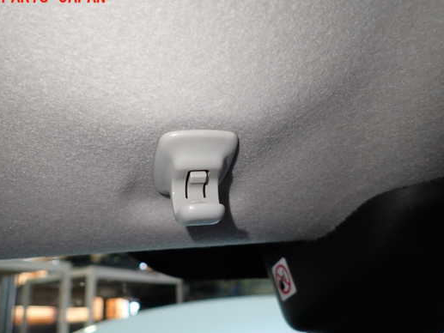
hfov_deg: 61.6
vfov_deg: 48.2
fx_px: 372
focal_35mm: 29
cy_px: 179
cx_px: 207
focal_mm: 4.5
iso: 160
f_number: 2
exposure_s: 1/60
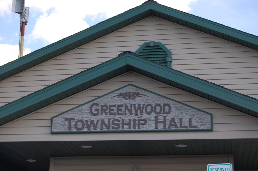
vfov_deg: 16.5
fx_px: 590
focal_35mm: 82
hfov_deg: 24.7
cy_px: 86
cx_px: 129
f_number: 5.6
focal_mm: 55
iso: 200
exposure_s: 1/125
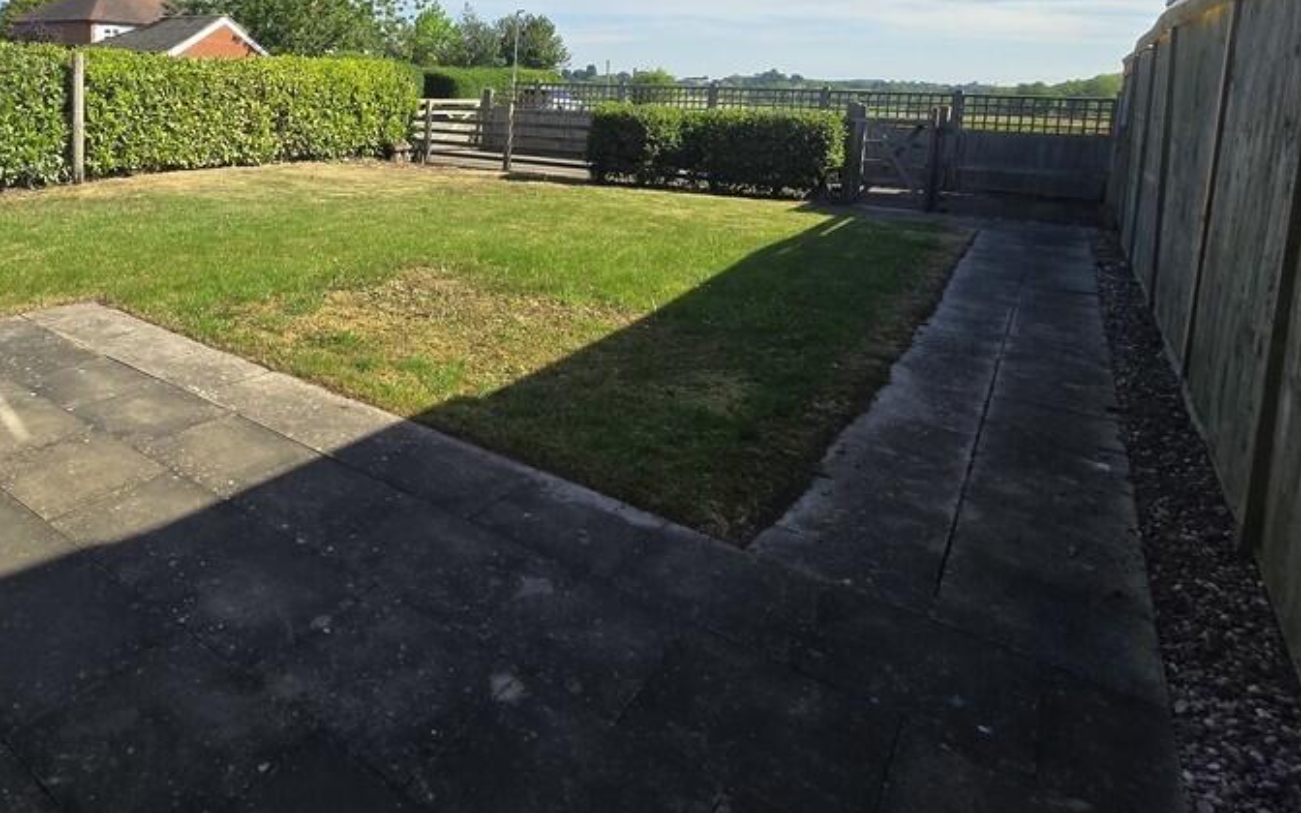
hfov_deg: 77.3
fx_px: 745
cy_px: 199
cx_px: 354
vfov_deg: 54.5
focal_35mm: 21
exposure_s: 1/1525
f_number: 2.2
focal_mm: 2.2
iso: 50
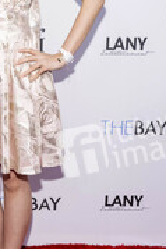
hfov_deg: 17.1
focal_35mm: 78
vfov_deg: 25.8
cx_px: 0
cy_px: 75
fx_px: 541
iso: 800
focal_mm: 35
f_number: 5.6
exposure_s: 1/200
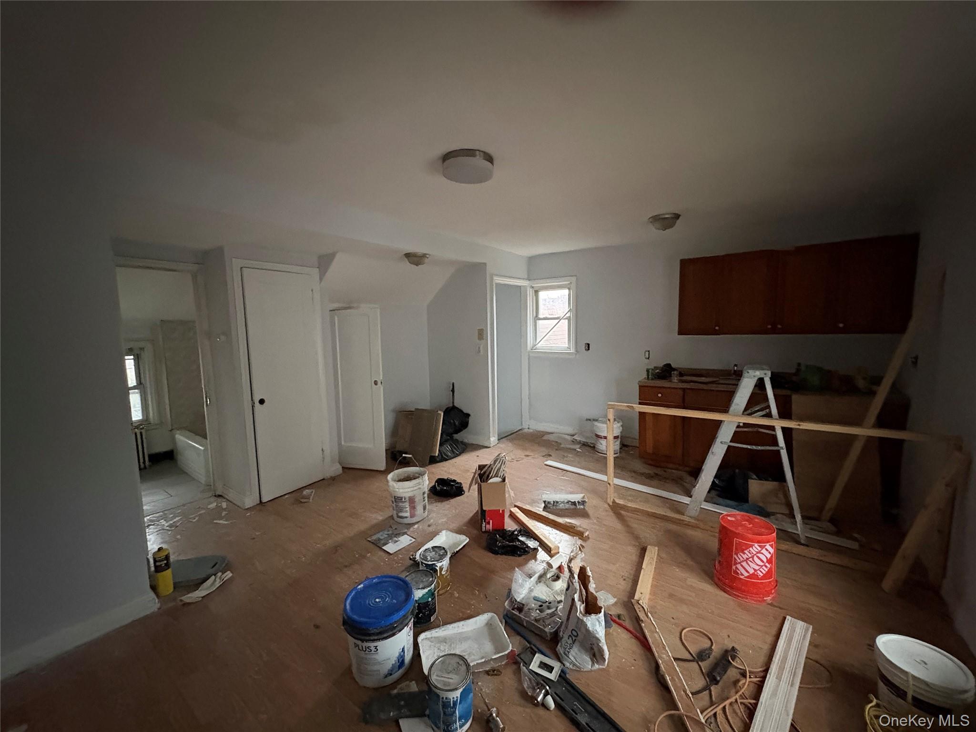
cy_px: 366
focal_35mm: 14
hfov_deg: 102.1
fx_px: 395
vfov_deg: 85.7
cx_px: 488
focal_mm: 2.22
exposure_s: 1/30
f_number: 2.2
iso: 1250
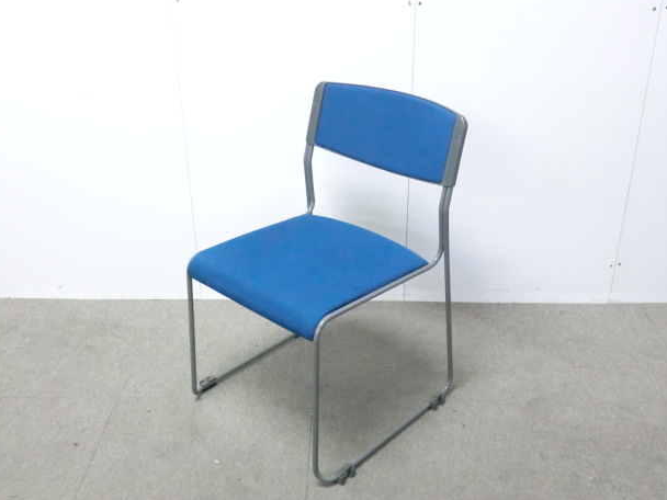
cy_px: 240
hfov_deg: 46.8
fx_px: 771
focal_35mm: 40
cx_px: 340
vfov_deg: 36.0
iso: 800
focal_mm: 6.9
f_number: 3.9
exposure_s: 1/25
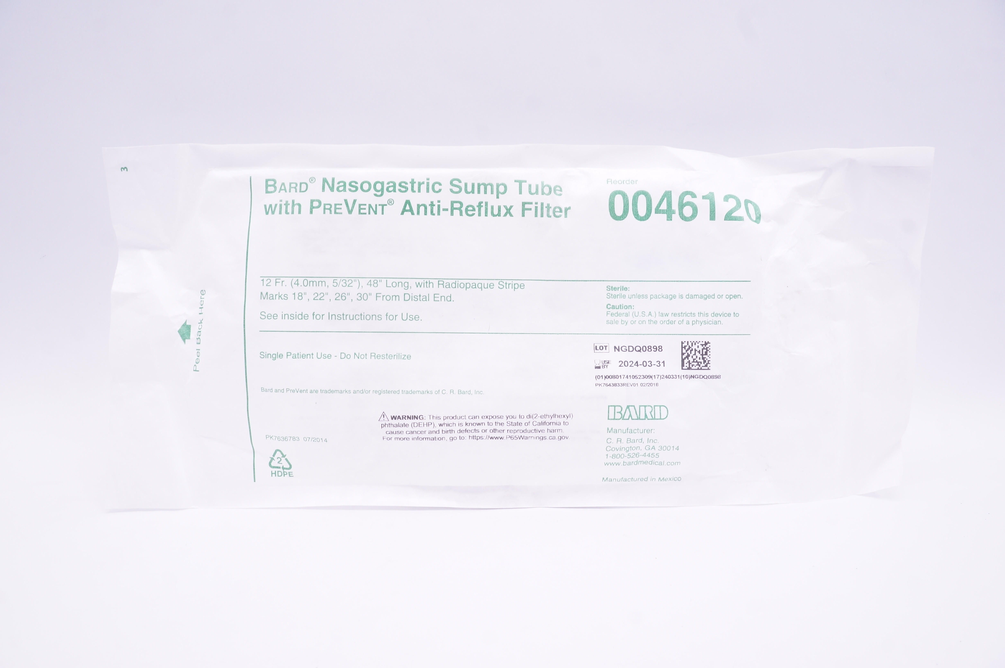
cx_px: 502
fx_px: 753
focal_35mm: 27
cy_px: 334
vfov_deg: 47.8
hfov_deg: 67.4
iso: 400
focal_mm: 18
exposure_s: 1/20
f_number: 10
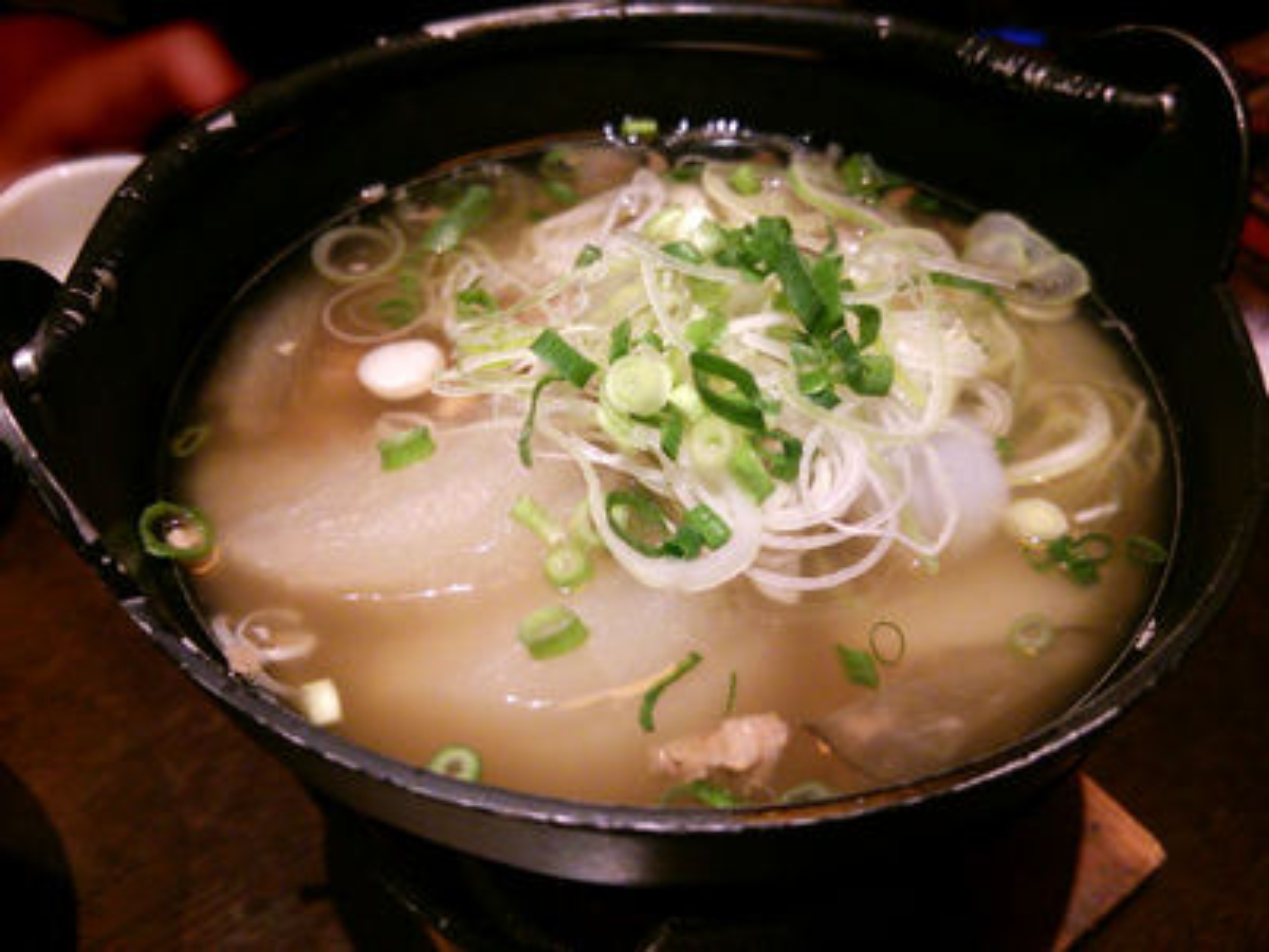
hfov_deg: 60.0
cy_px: 476
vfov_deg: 46.8
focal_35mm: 30
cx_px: 634
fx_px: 1100
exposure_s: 1/21
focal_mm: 4.06
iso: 160
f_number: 1.94
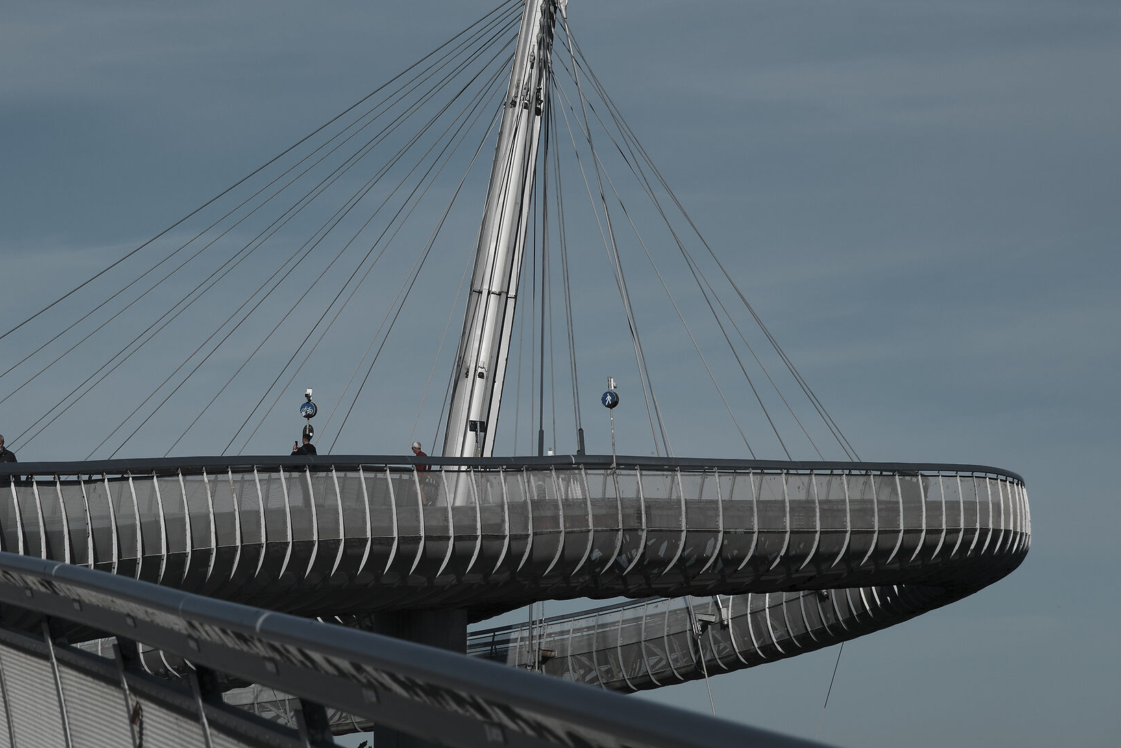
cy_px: 279
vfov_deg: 8.9
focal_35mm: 154
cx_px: 332
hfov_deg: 13.3
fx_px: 4795
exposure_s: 1/1000
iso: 125
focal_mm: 70
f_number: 8
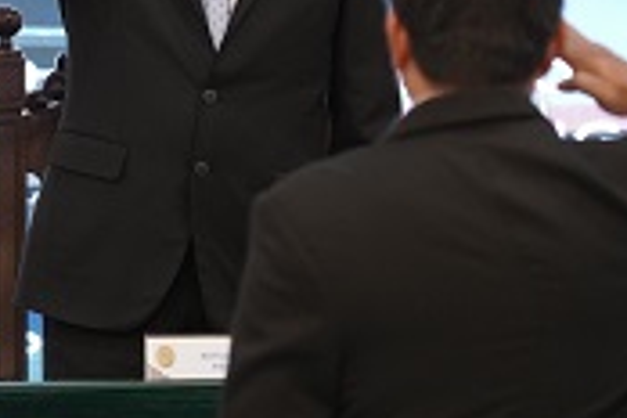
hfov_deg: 2.7
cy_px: -40
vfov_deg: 1.8
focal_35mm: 773
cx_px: 191
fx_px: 13462
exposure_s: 1/100
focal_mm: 321
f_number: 6.3
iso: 5000
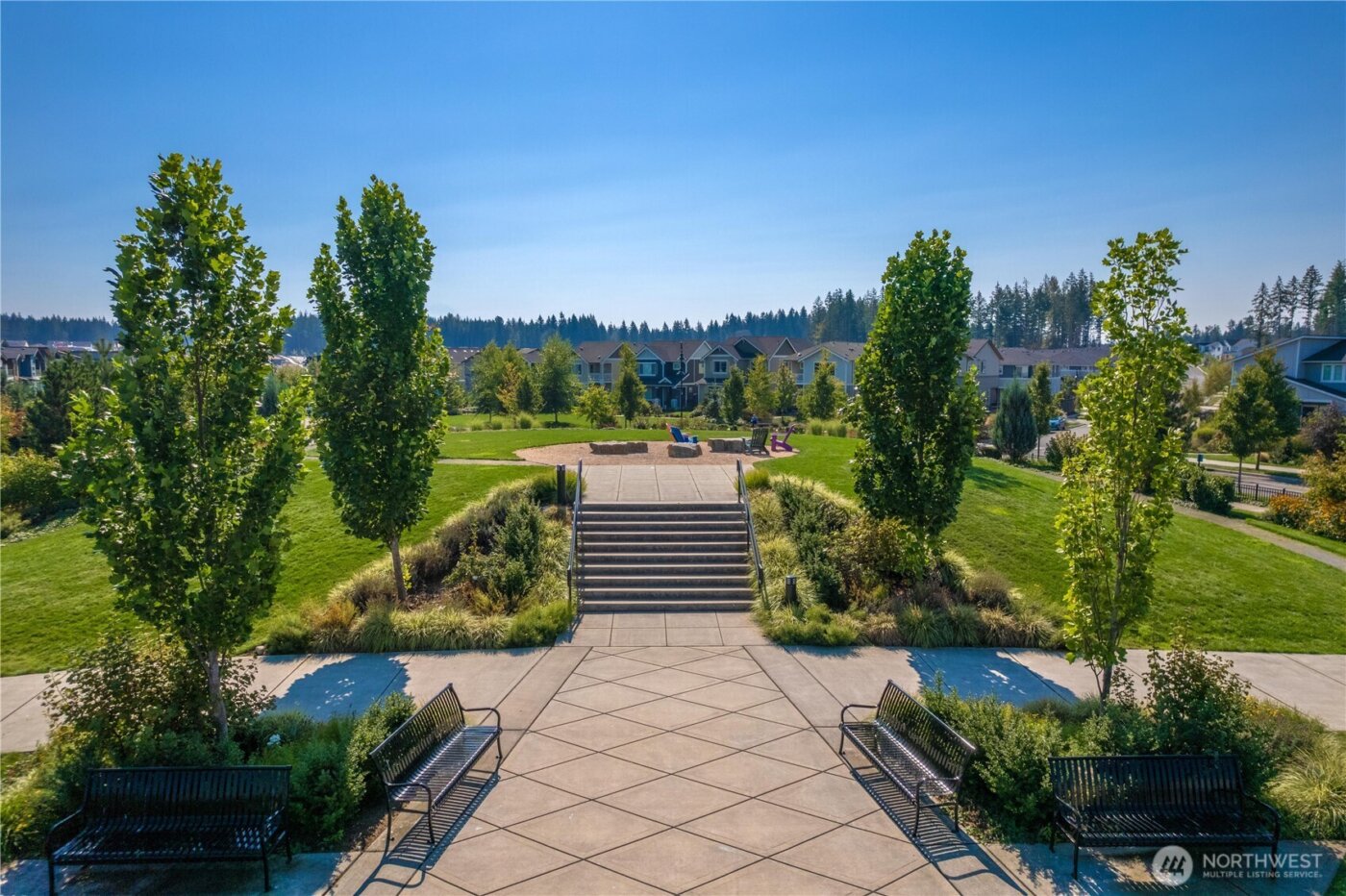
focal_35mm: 22
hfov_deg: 78.6
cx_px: 673
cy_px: 448
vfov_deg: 57.2
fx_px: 822
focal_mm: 8.38
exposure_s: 1/5000
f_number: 2.8
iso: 110
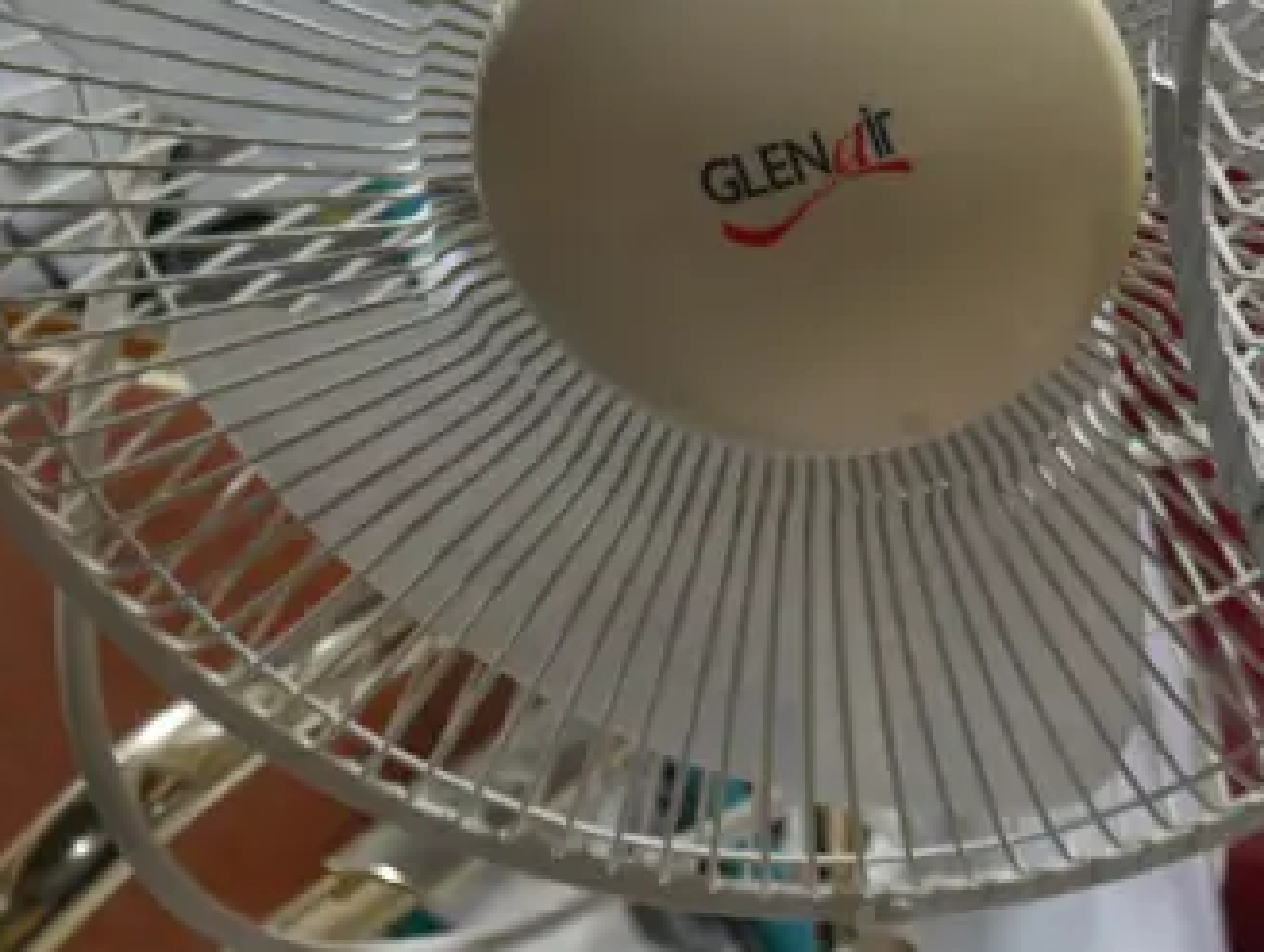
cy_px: 449
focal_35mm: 106
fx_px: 3876
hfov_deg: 17.4
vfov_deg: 14.0
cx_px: 1615
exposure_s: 1/80
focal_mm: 17
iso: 200
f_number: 4
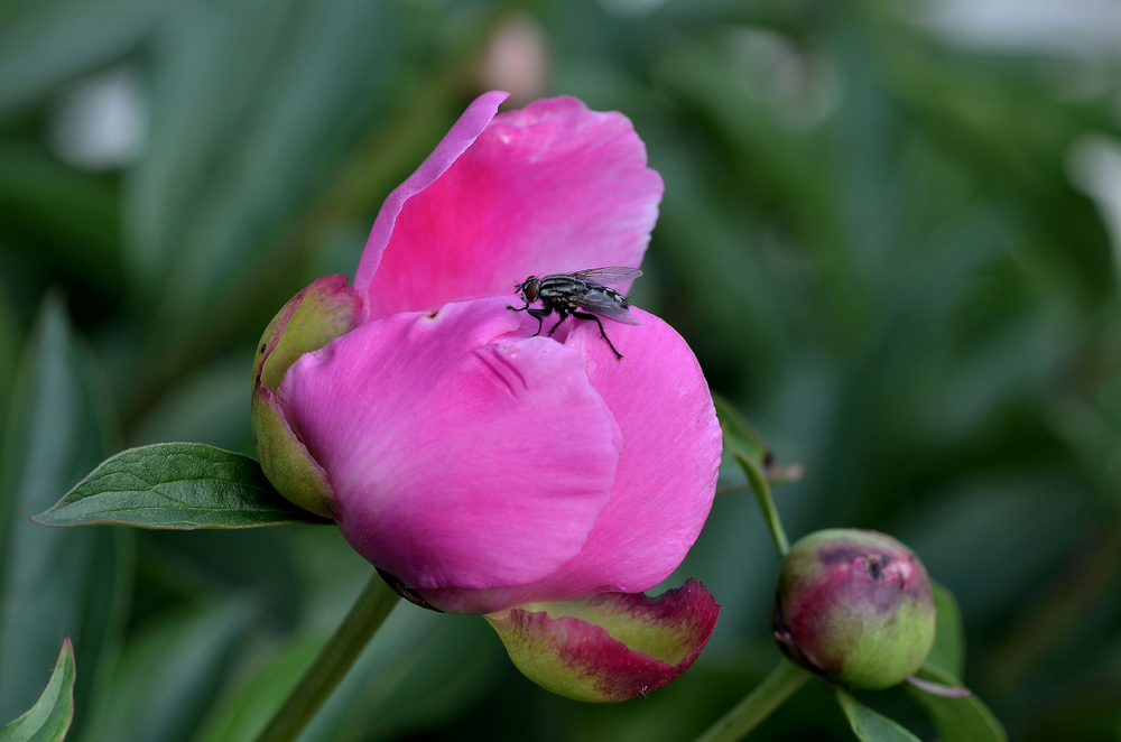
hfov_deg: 15.2
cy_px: 371
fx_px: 4194
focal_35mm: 135
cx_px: 560
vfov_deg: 10.1
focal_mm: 90
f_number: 9
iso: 100
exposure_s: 1/250
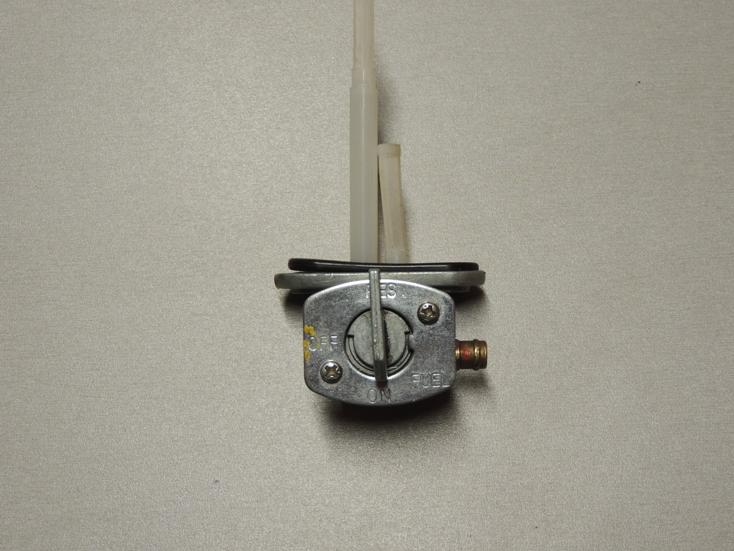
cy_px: 276
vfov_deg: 24.4
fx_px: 1272
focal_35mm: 60
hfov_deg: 32.2
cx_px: 367
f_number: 3.7
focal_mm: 10.7
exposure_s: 1/50
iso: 400
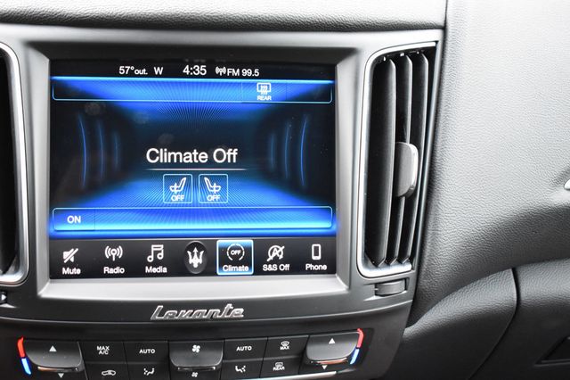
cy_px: 190
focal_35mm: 57
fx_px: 902
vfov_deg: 23.8
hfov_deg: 35.1
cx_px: 285
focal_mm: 38
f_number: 4.8
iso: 3200
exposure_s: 1/80
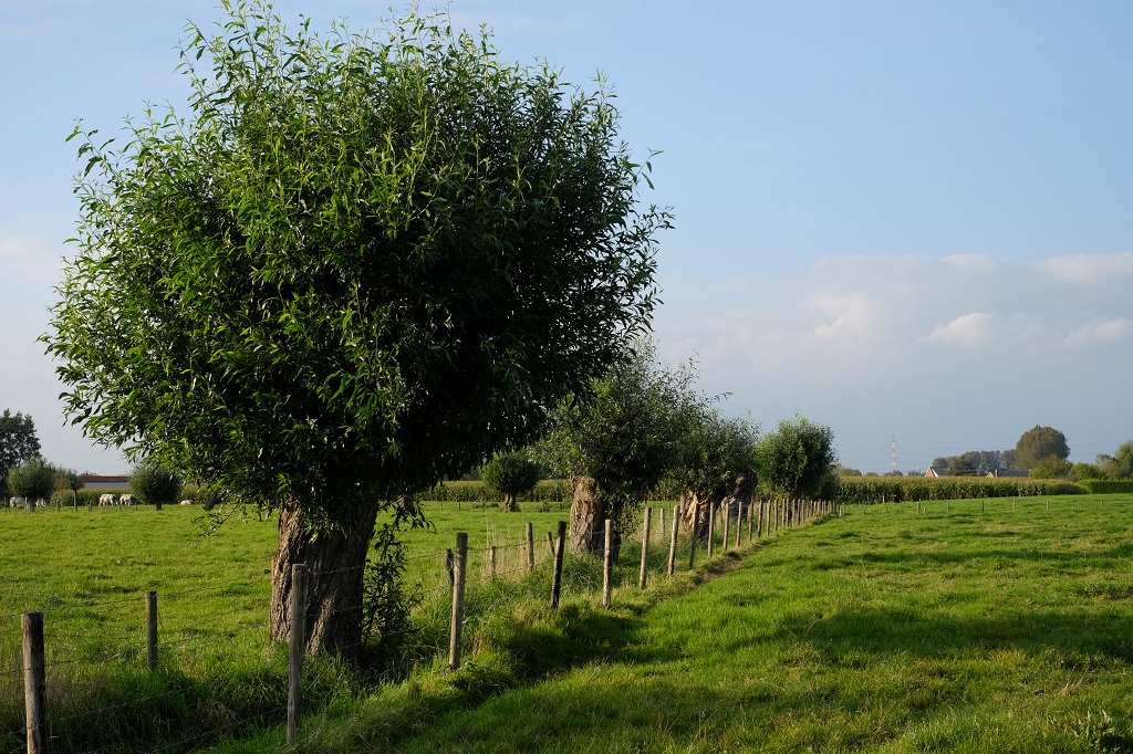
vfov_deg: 25.5
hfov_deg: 37.5
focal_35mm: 53
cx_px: 566
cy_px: 377
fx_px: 1667
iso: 200
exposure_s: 1/170
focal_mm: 35
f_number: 8
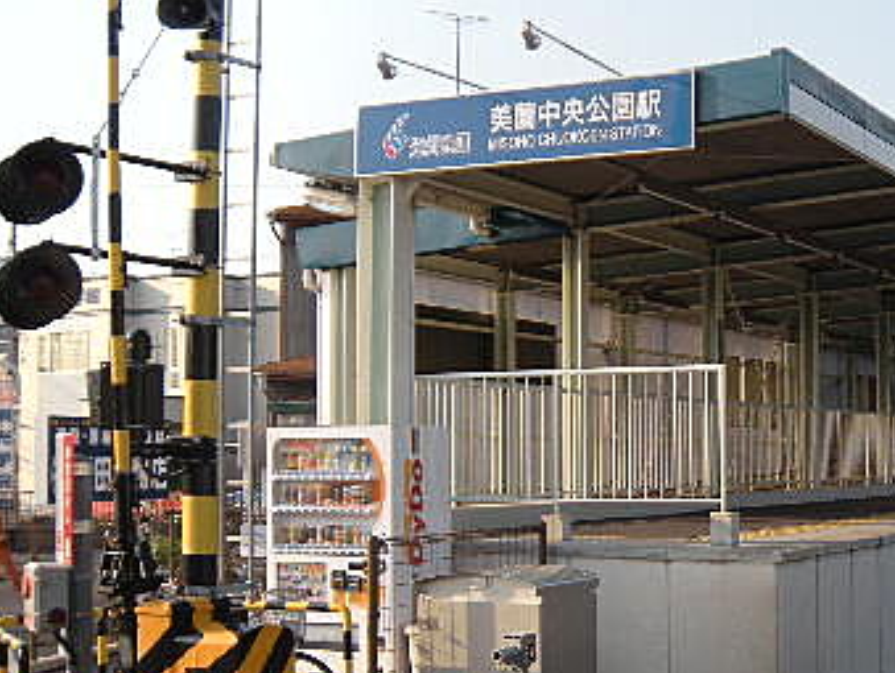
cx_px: 837
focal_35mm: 66
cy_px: 375
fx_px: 1708
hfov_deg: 28.0
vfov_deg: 22.3
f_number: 3.8
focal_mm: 5.9
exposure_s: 1/324
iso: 64
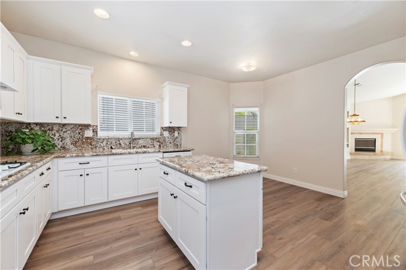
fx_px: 158
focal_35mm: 14
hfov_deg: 104.3
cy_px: 135
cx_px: 203
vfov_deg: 81.1
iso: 500
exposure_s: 1/10
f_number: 10
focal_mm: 14
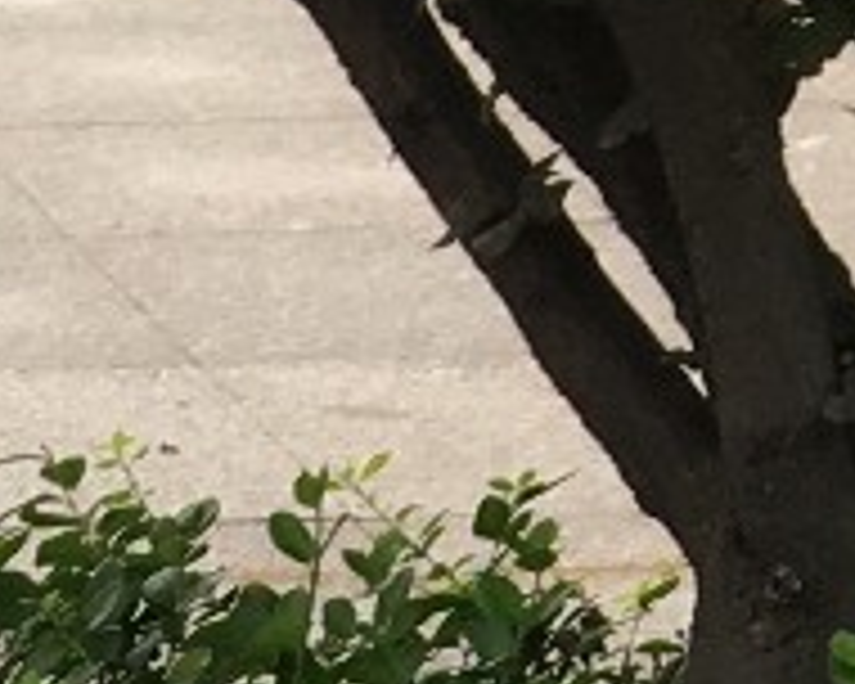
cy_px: 2200
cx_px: -1400
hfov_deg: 7.4
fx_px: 6023
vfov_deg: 5.9
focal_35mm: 238
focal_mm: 4.15
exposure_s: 1/50
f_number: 2.2
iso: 25
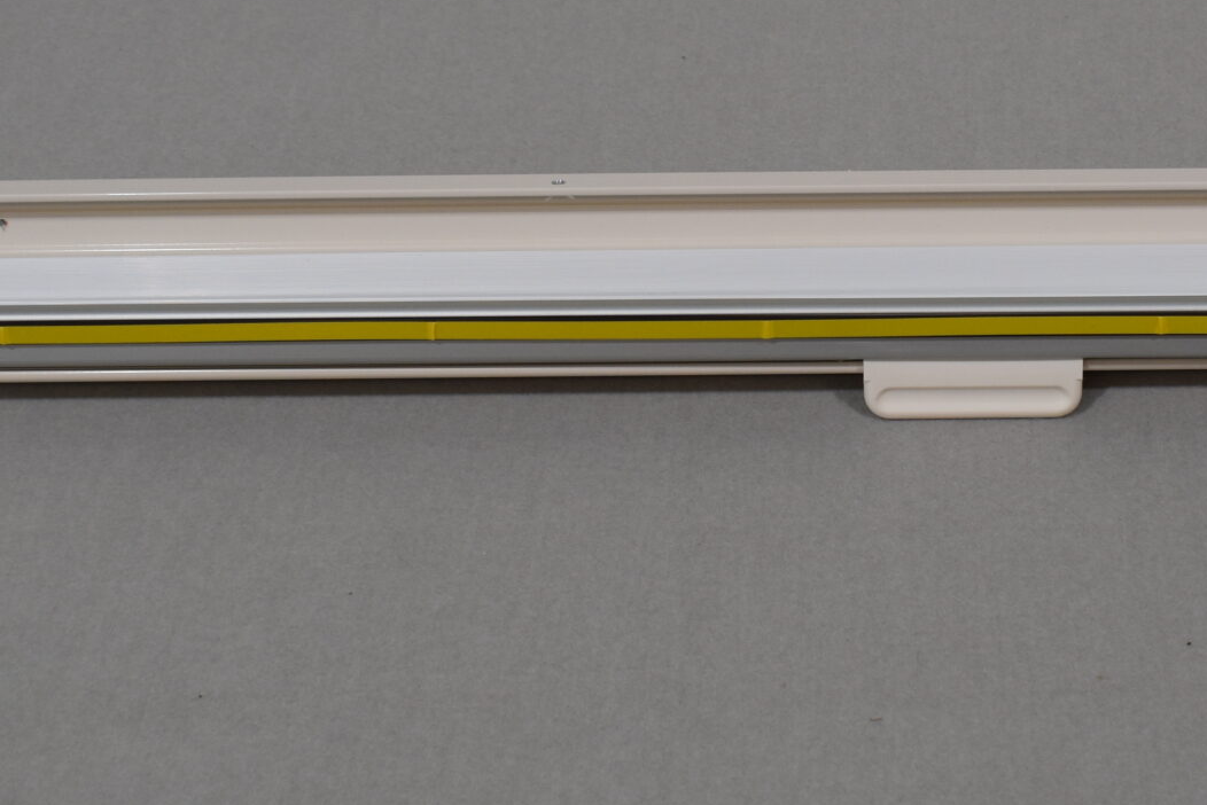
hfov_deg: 27.1
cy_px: 338
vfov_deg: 18.7
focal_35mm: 73
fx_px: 2448
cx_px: 991
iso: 250
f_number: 5.6
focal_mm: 20
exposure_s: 1/125
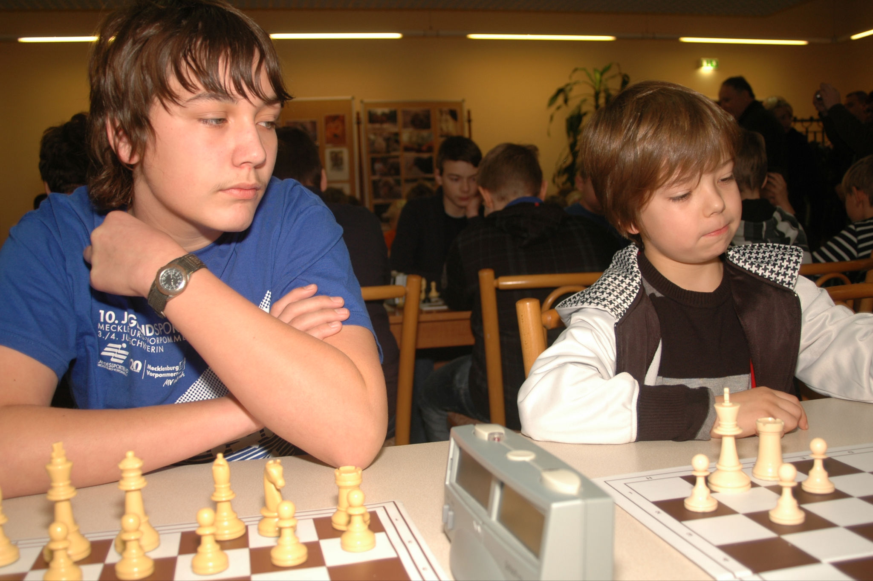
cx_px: 436
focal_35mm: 36
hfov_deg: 53.2
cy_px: 290
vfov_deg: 36.8
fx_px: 872
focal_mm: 24
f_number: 4
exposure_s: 1/60
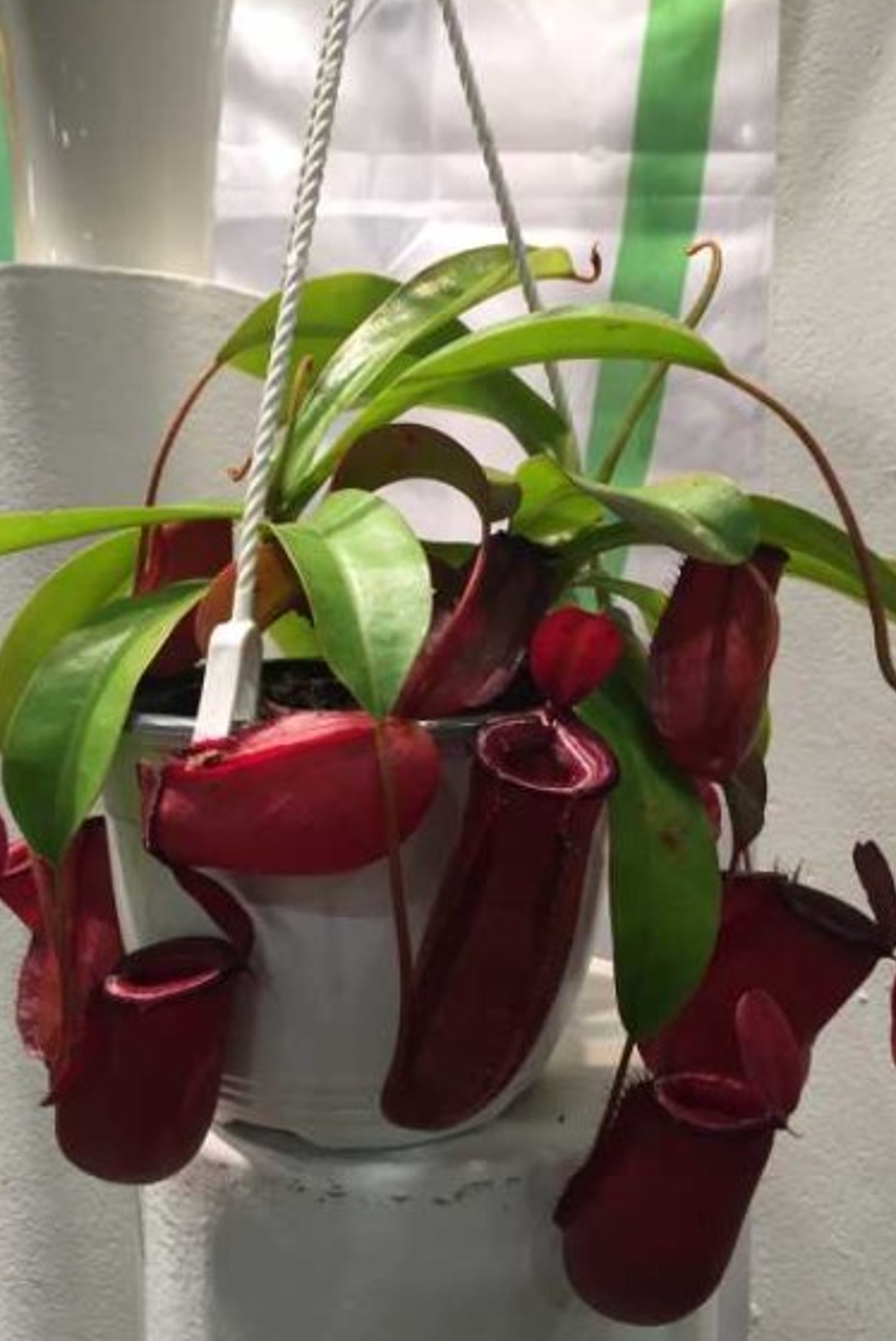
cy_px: 659
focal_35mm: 31
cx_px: 486
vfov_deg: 60.3
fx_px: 1156
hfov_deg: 42.3
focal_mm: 4.15
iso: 64
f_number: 2.2
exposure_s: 1/30
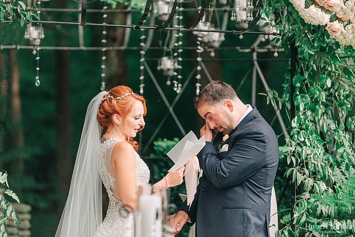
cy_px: 118
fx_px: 1972
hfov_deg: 10.3
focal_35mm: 200
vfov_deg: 6.9
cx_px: 178
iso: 640
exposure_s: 1/1000
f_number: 2.8
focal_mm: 200
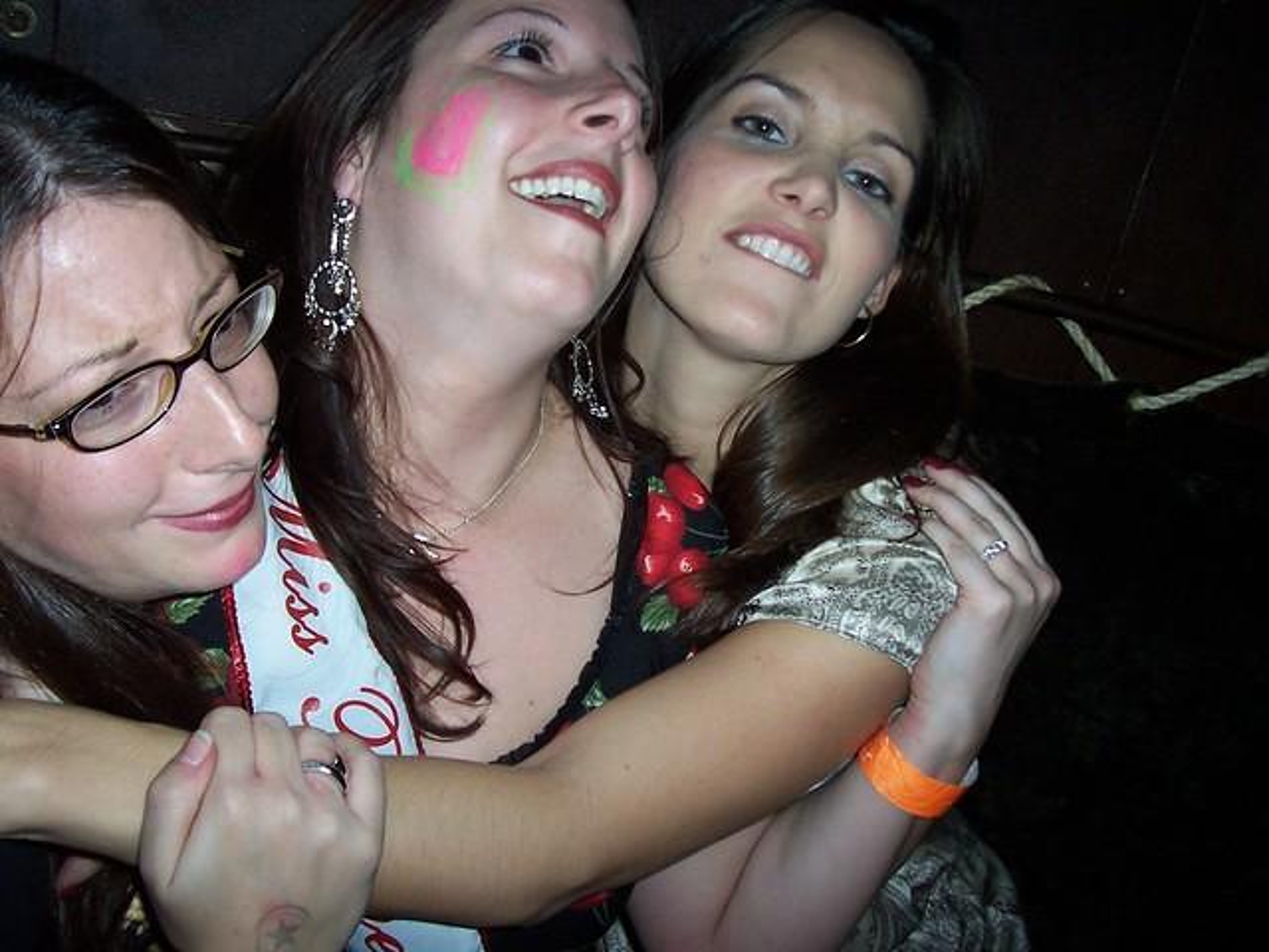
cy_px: 476
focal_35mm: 37
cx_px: 634
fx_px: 1356
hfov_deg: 50.1
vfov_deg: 38.7
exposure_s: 1/60
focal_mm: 5.6
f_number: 2.8
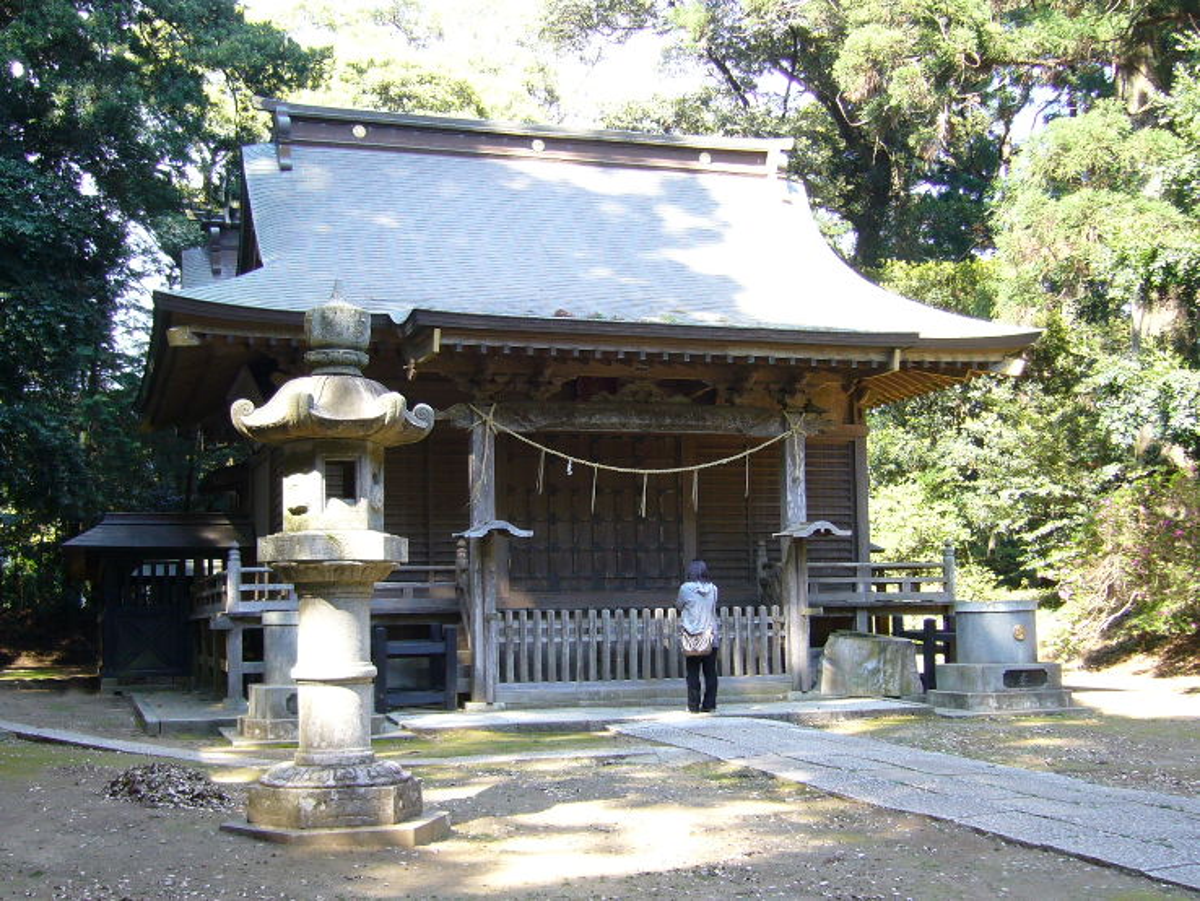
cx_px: 600
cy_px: 450
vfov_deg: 32.9
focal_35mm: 44
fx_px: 1526
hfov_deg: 42.9
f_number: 2.8
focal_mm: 5.8
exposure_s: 1/60
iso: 80
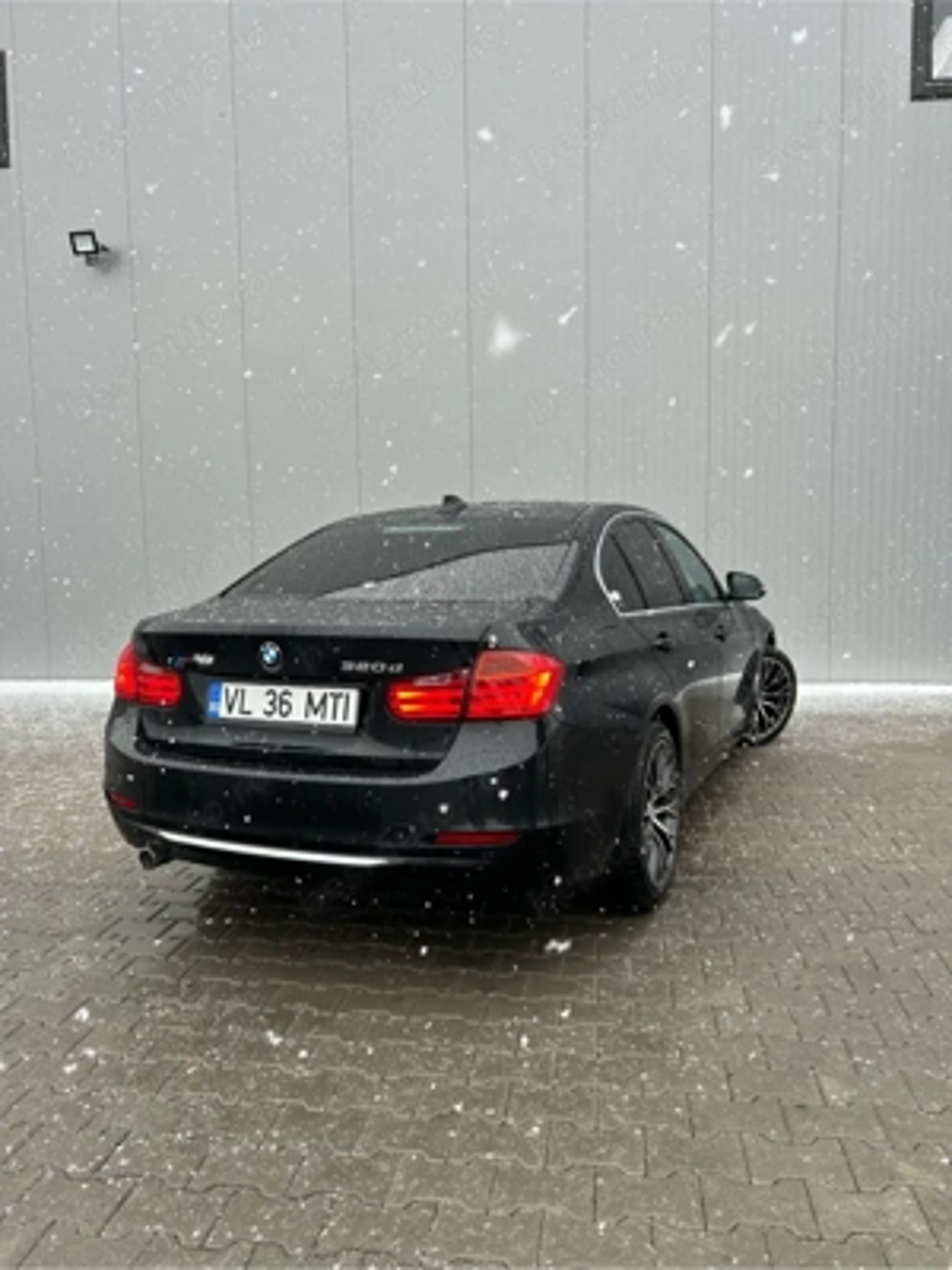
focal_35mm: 26
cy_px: 635
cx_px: 476
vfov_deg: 67.3
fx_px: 953
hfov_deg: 53.1
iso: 40
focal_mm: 5.7
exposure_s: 1/210
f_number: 1.5
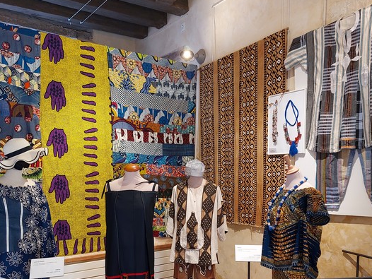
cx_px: 175
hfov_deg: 48.9
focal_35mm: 38
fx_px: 409
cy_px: 207
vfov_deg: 36.9
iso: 250
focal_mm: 5.23
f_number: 1.8
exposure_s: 1/50
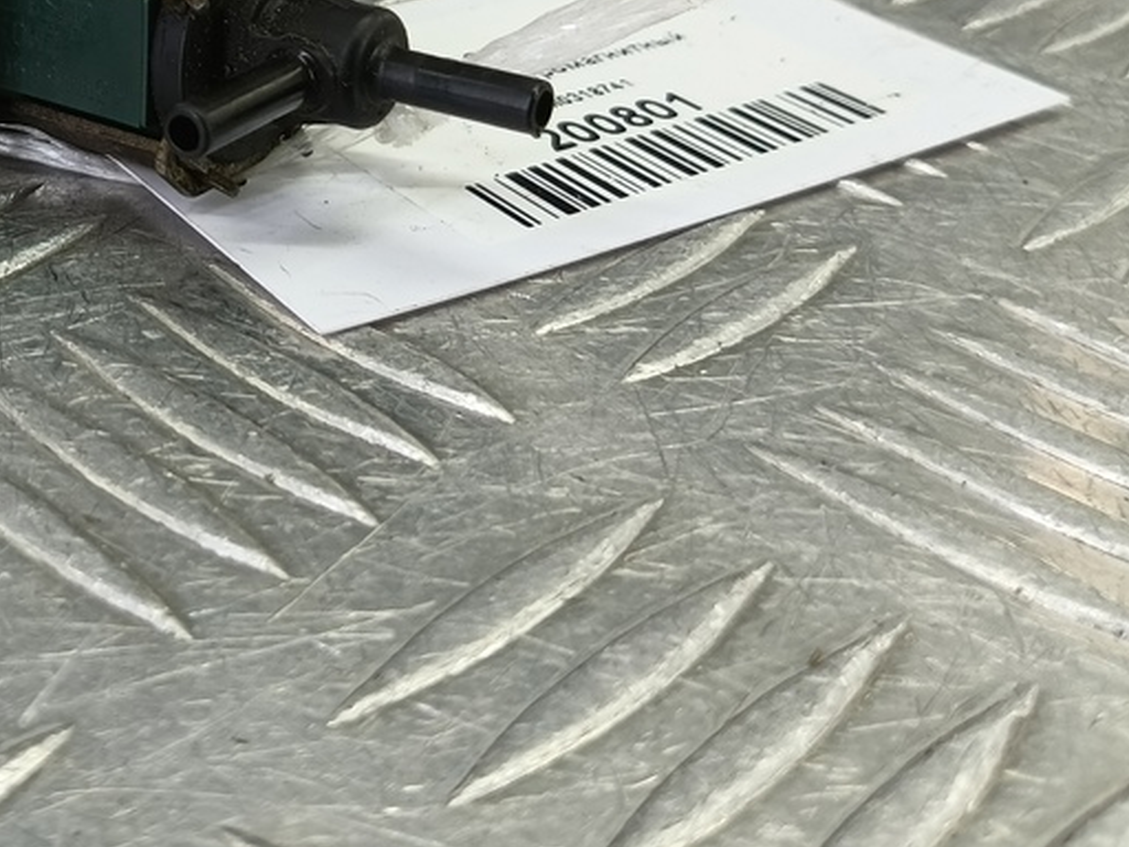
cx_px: 84
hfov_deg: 38.1
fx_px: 1500
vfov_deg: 29.7
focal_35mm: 46
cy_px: 24
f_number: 1.6
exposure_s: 1/50
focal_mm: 4.11
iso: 127
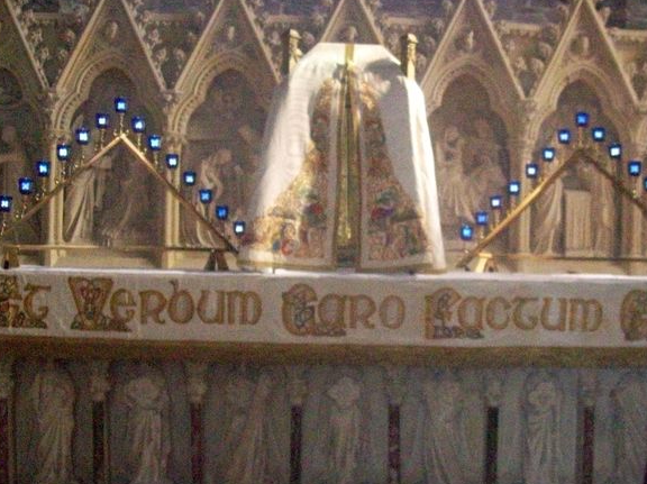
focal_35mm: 50
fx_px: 934
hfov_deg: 38.1
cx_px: 381
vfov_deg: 29.1
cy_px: 252
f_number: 2.7
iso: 800
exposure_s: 1/128
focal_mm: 6
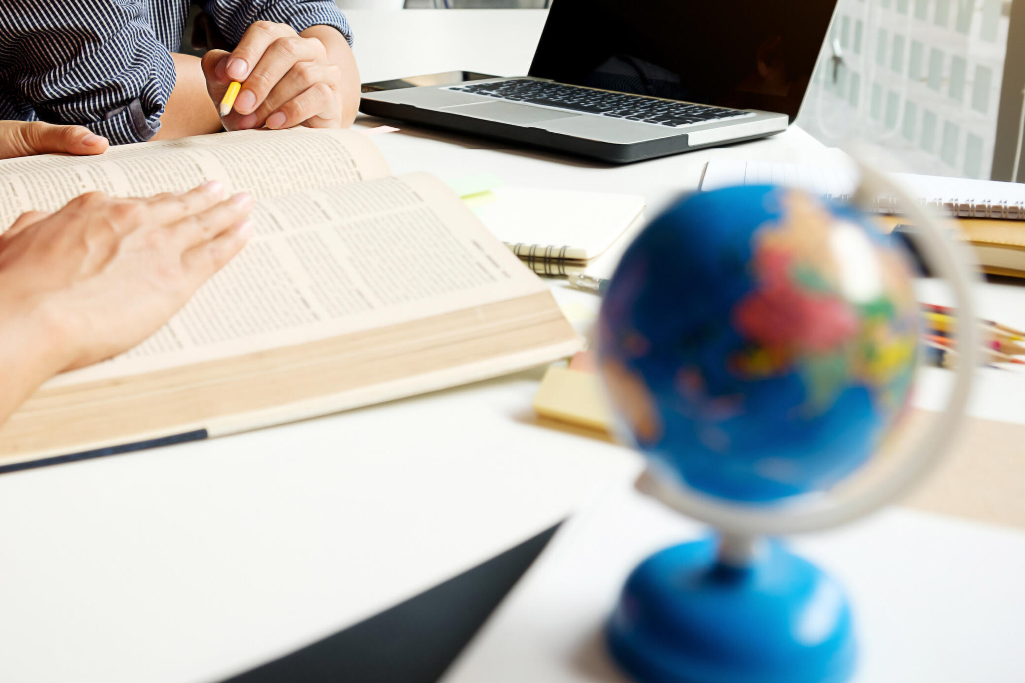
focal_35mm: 43
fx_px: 1224
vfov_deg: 31.1
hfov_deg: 45.2
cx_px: 418
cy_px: 276
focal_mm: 23.3
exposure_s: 1/125
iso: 640
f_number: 5
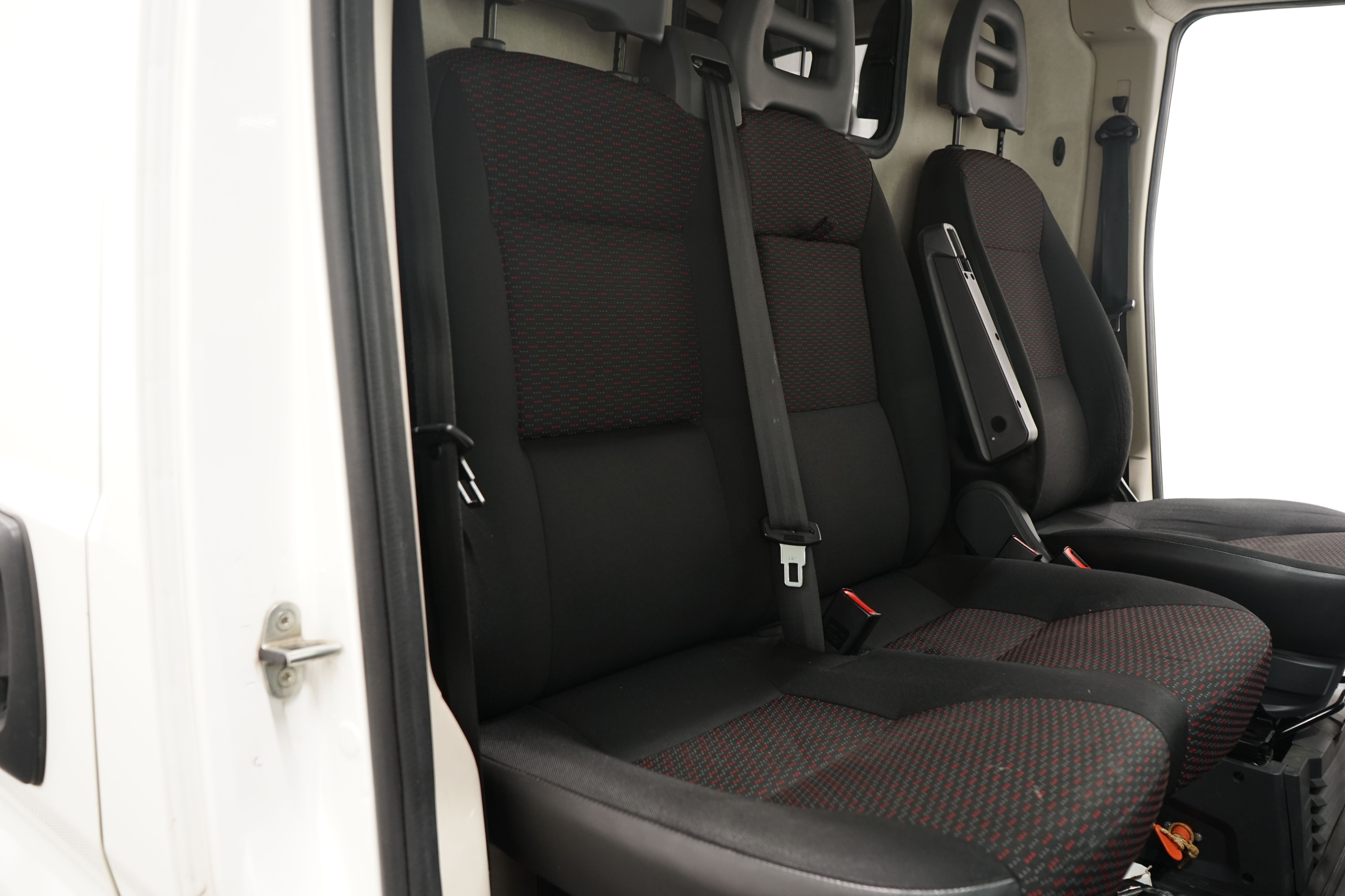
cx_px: 672
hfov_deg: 63.7
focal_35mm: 29
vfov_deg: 45.0
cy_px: 448
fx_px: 1083
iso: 800
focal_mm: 29
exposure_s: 1/6
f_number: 5.6
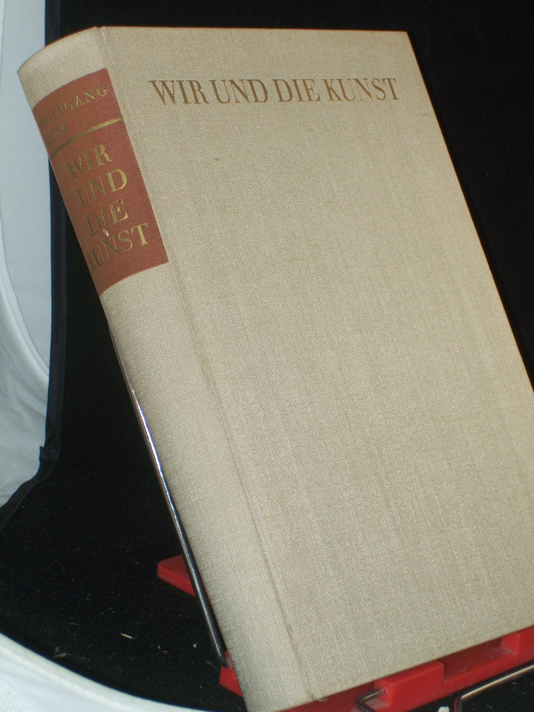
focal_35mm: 102
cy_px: 356
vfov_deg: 19.3
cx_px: 267
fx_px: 2098
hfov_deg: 14.5
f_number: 4.6
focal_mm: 16.8
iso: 80
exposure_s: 1/100
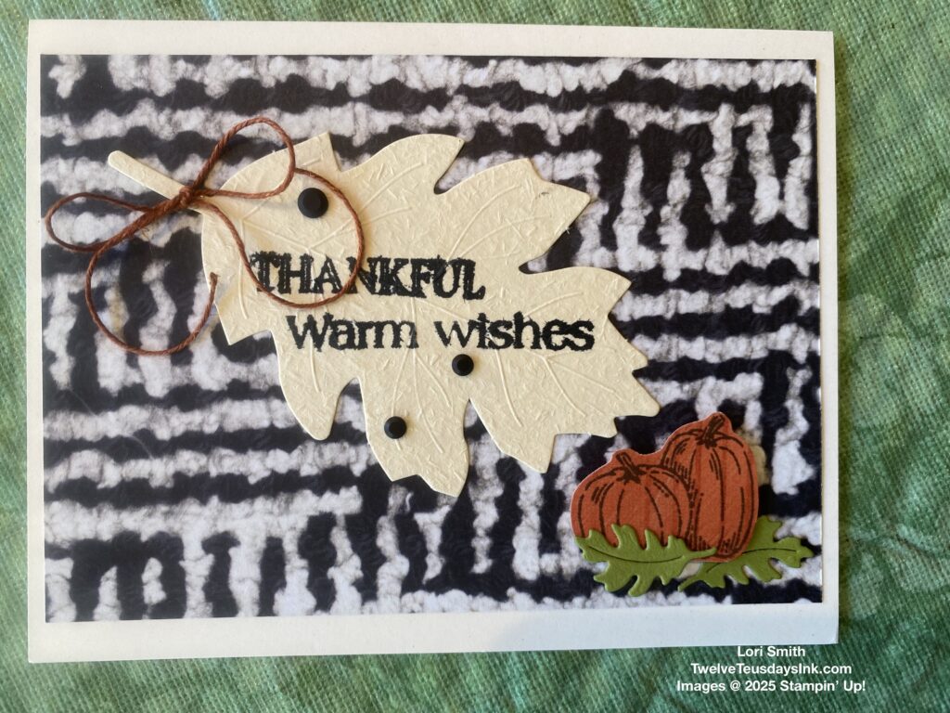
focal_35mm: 26
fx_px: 714
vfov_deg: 53.1
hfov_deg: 67.3
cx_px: 475
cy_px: 356
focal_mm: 4.25
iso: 64
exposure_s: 1/60
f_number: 1.8
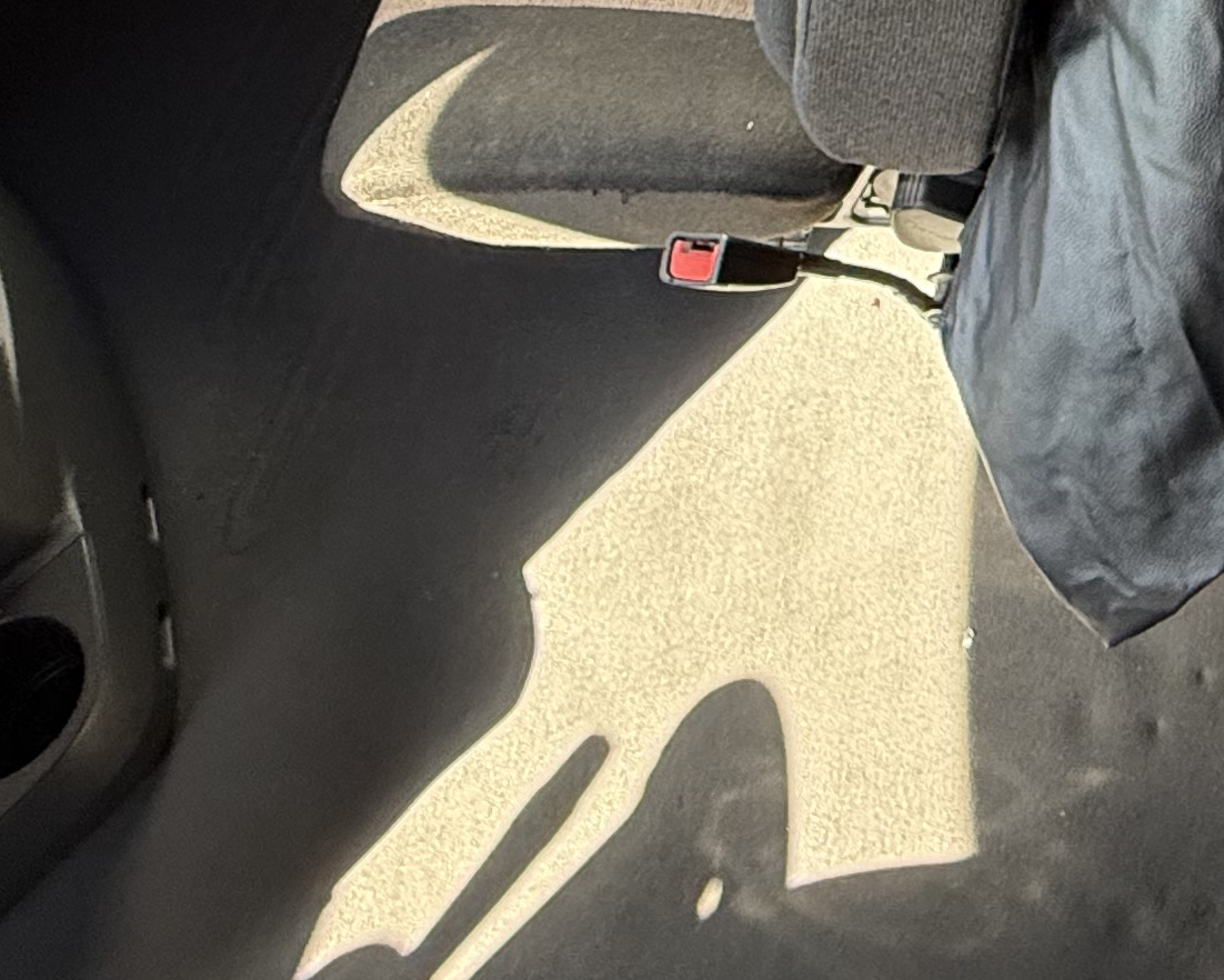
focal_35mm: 50
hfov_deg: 31.9
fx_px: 1812
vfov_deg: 24.1
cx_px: 1421
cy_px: -472
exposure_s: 1/99
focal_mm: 2.22
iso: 320
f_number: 2.2
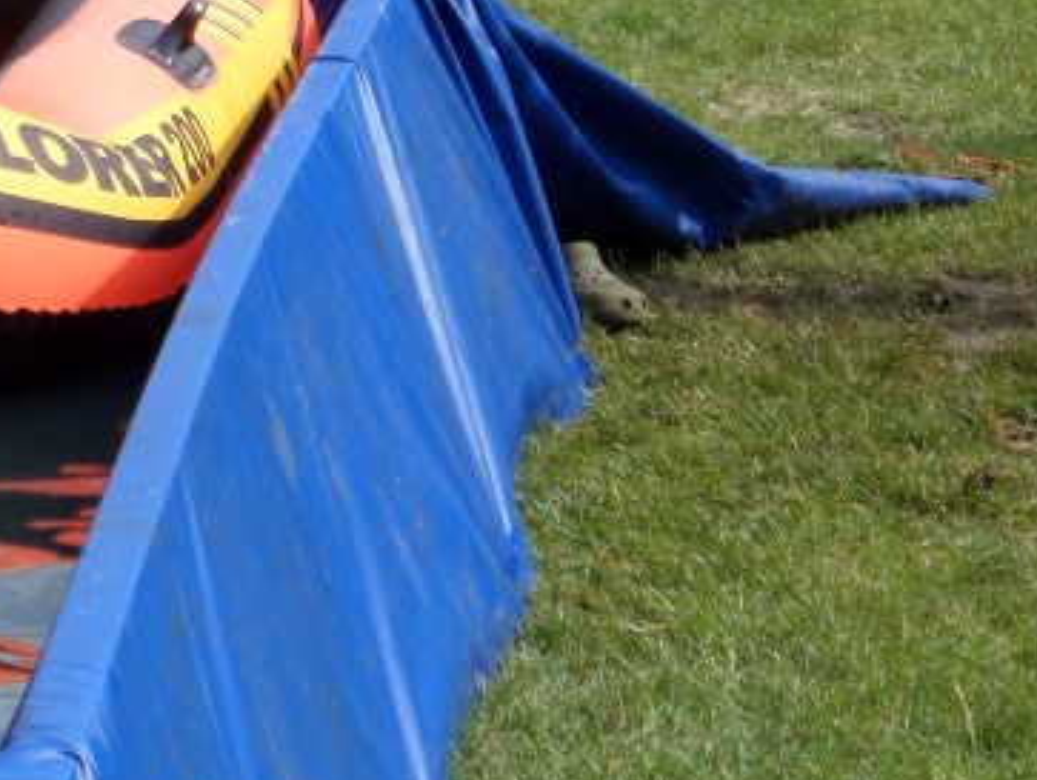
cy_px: -49
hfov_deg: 7.9
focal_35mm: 248
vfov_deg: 6.0
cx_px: -263
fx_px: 7437
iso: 80
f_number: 4.4
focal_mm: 14.3
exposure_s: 1/350
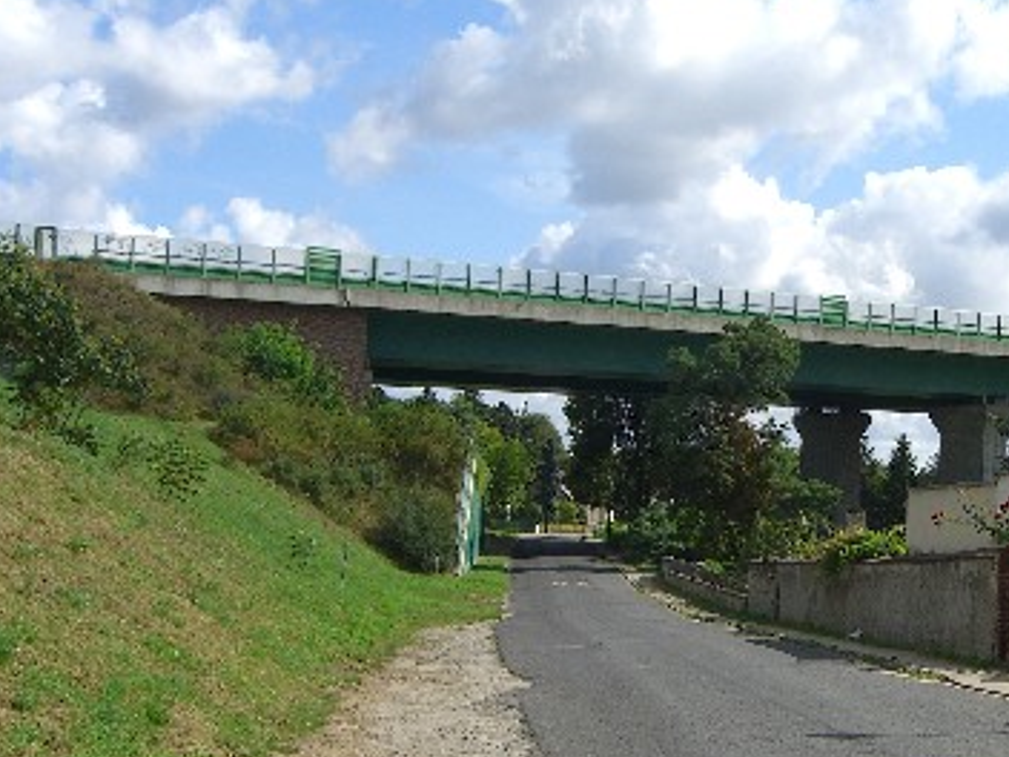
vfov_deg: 23.2
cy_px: 503
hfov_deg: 29.9
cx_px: 827
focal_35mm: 63
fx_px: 1836
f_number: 8
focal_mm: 7.9
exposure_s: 1/160
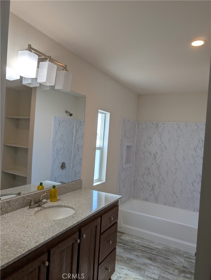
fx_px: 195
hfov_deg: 56.9
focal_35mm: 24
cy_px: 140
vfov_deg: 71.5
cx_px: 106
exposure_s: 1/120
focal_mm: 6.9
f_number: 1.68
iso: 39
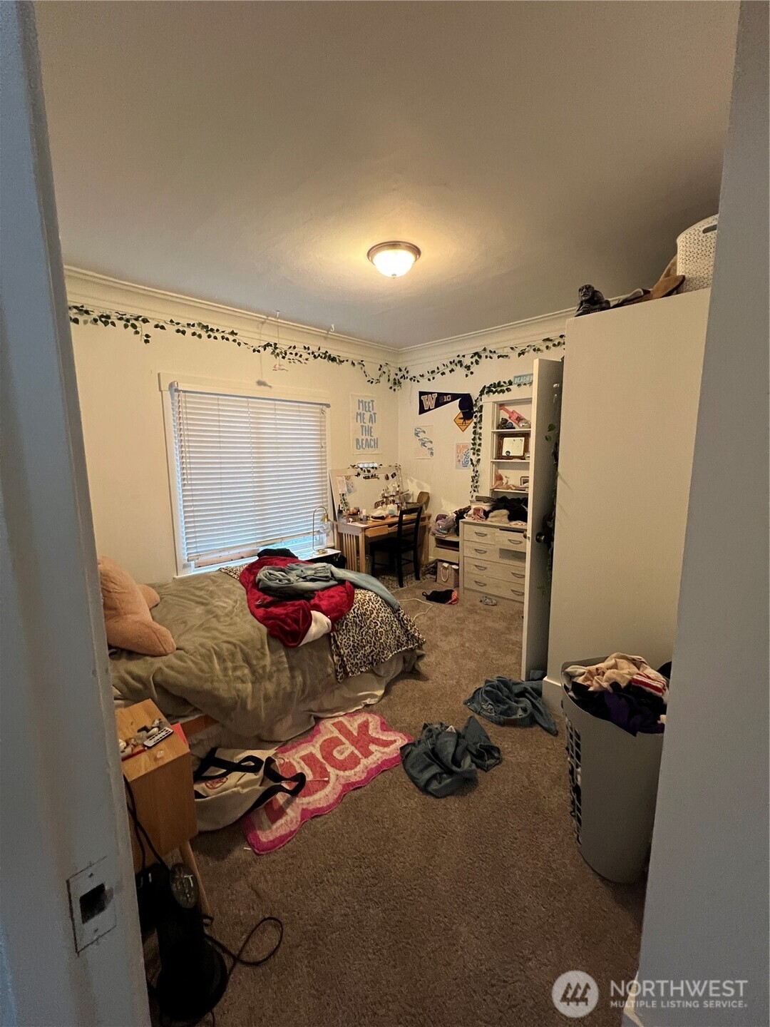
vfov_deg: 106.2
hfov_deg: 89.9
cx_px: 385
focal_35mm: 13
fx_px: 386
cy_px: 514
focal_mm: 1.57
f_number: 1.8
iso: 640
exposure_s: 1/60
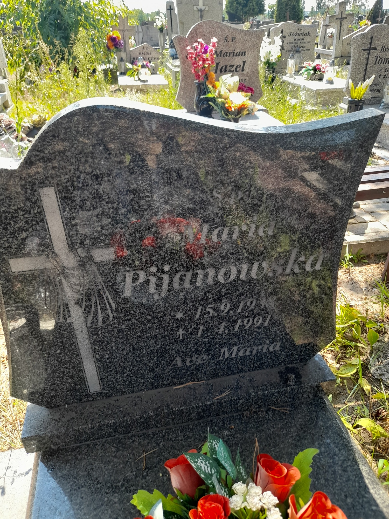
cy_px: 260
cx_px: 194
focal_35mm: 25
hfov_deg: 54.9
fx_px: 375
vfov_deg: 69.4
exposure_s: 1/60
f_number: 2
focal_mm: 4.6
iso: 20
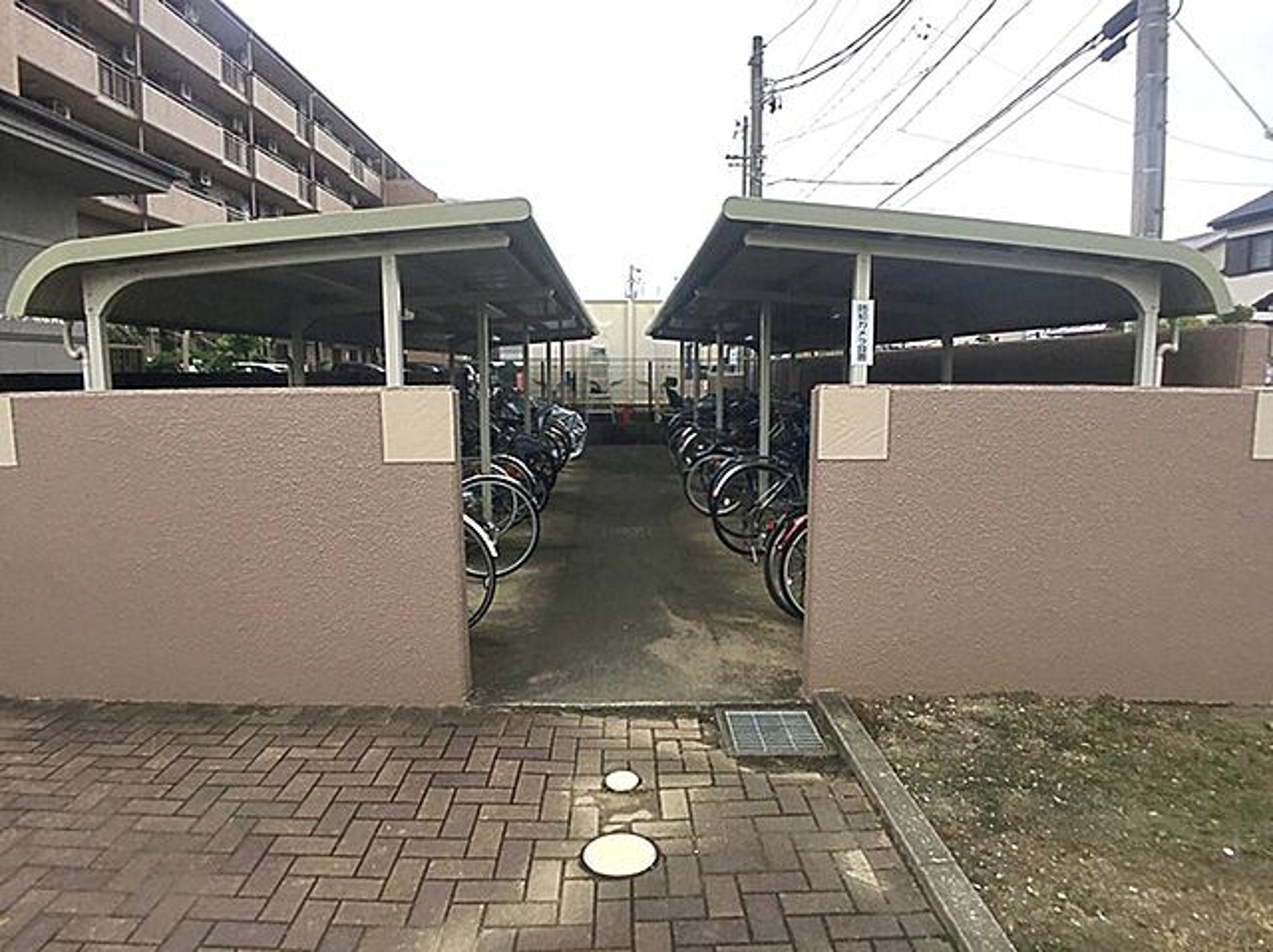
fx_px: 1139
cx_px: 636
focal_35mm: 31
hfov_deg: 58.4
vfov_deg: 45.4
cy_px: 476
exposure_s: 1/455
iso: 25
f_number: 2.4
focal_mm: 3.3
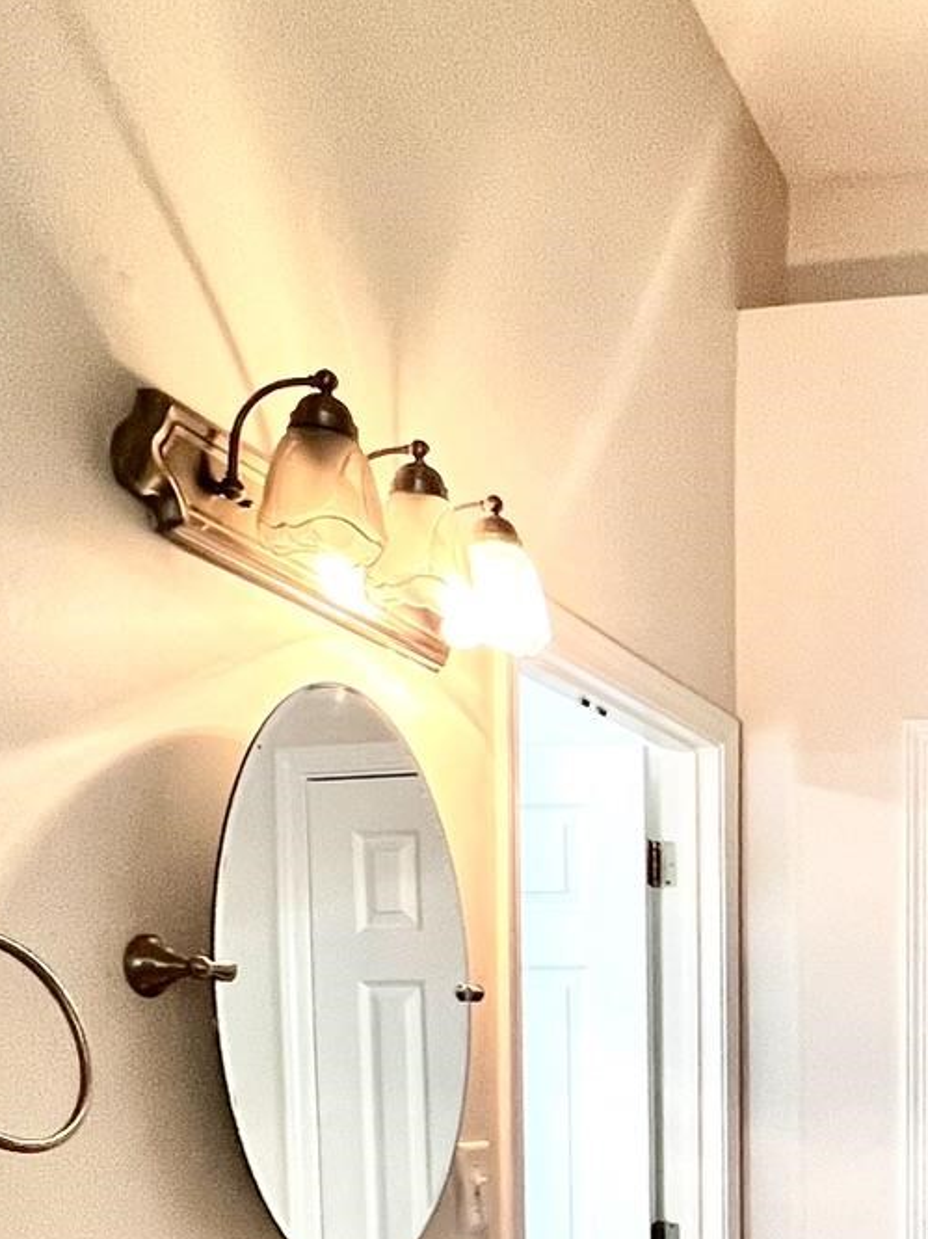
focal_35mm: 40
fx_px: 1431
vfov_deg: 42.5
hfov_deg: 31.4
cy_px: 1140
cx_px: 1051
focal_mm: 1.57
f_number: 1.8
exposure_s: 1/60
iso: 200
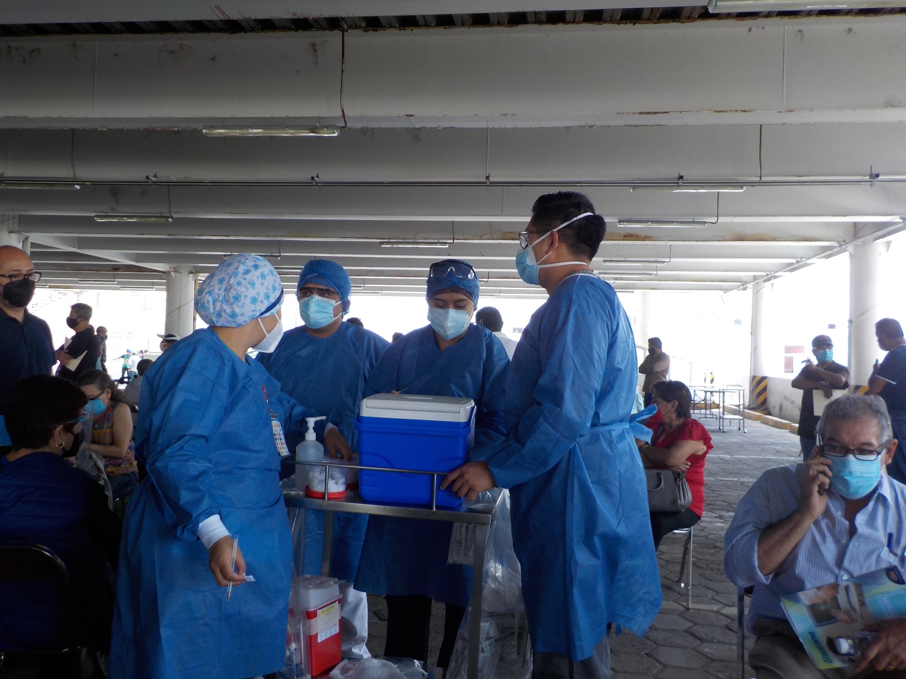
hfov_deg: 60.0
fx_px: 785
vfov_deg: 46.8
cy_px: 340
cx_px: 453
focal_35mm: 30
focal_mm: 4.1
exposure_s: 1/80
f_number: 3.3
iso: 125
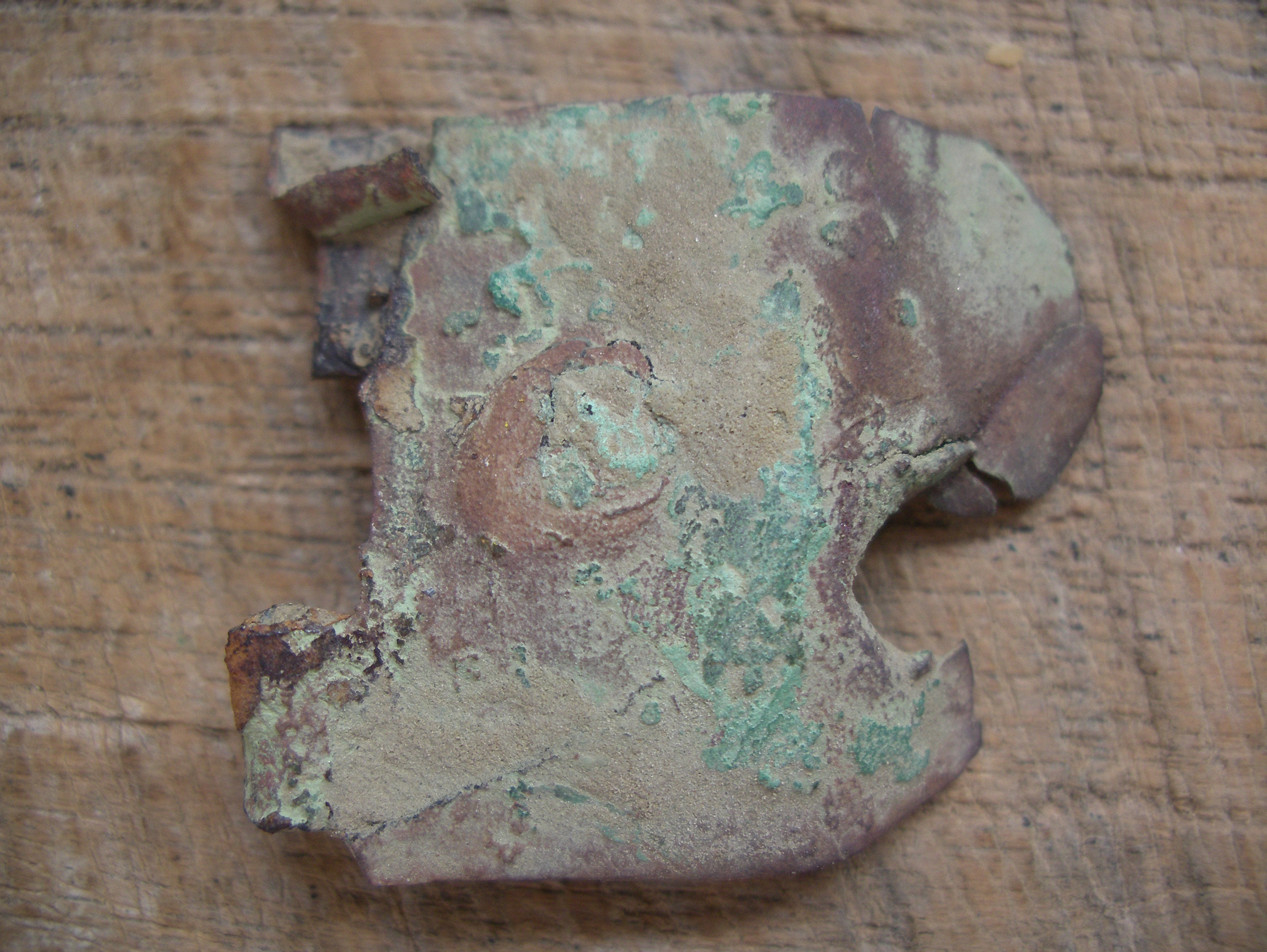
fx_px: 1355
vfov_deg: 38.7
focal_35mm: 37
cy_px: 476
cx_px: 634
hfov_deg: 50.1
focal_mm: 7.8
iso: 160
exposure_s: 1/40
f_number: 2.8
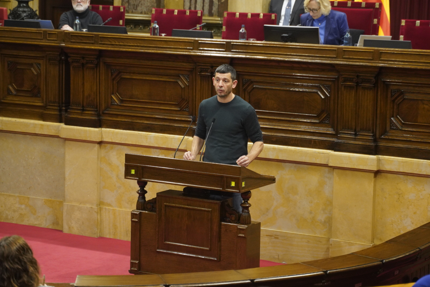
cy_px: 144
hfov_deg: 18.2
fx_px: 1339
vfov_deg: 12.3
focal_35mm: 112
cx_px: 215
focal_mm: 75
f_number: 2.8
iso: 2500
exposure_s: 1/320
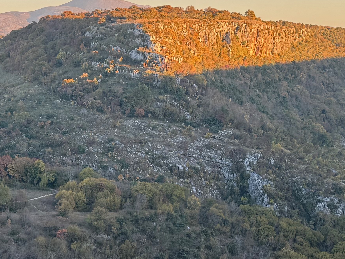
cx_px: 78
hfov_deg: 24.7
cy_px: 227
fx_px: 777
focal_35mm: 78
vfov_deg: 18.6
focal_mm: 6.76
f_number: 1.78
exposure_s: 1/433
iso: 80
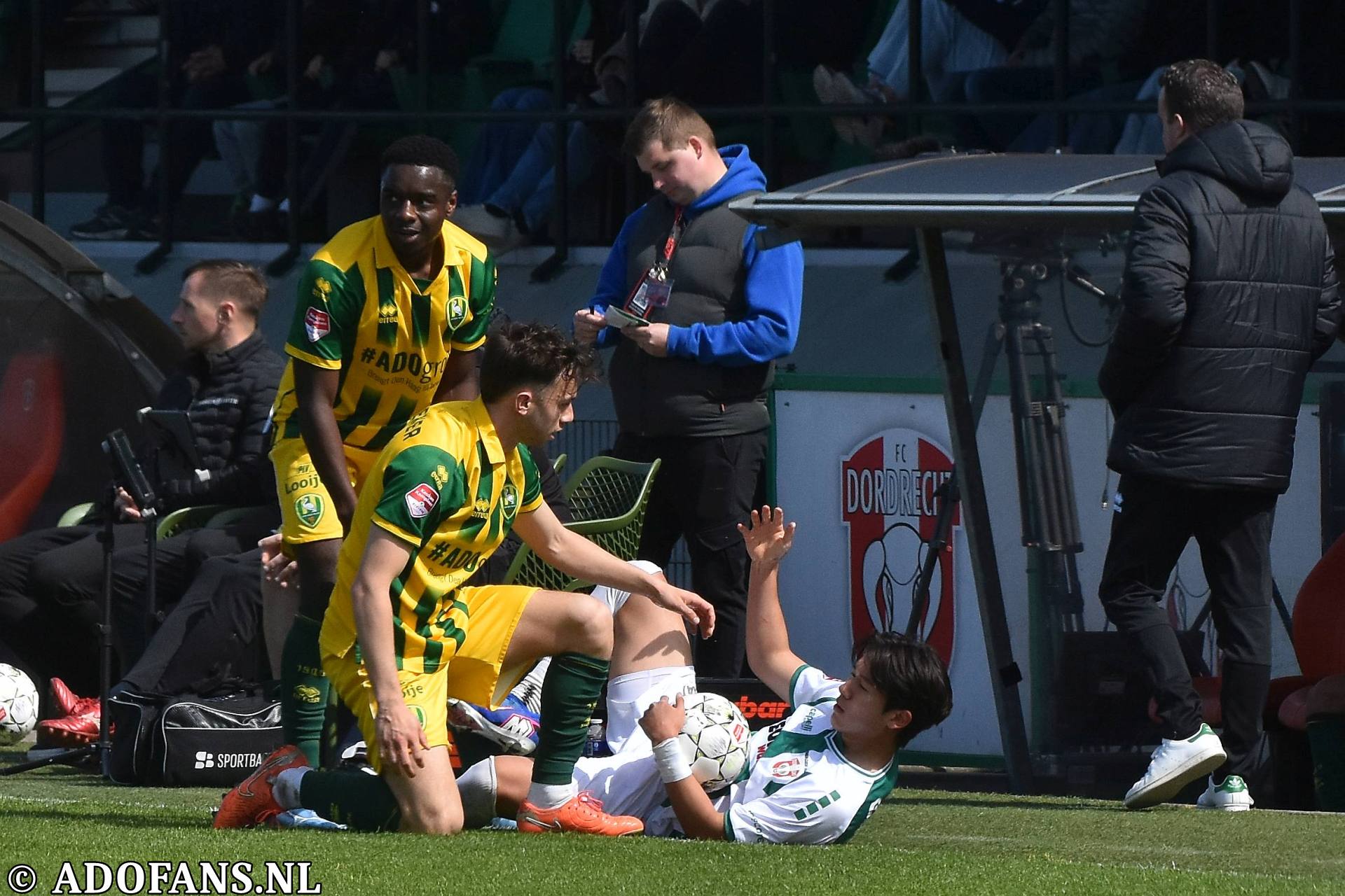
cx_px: 672
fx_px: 8686
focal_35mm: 232
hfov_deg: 8.9
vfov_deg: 5.9
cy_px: 448
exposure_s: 1/1250
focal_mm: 155
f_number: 6.3
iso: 400
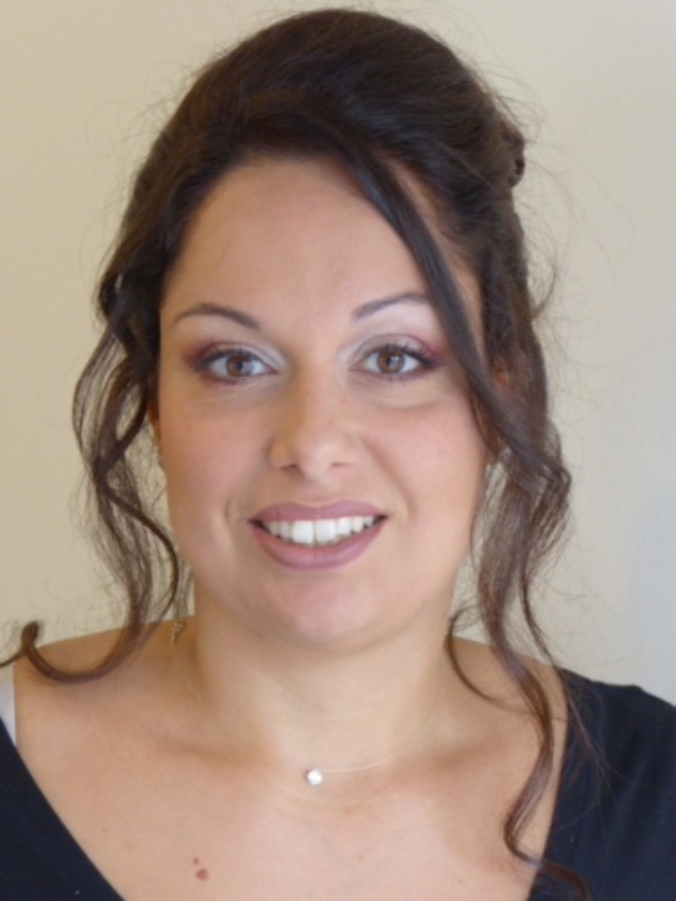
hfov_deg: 12.7
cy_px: 450
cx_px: 338
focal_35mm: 117
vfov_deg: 16.8
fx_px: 3046
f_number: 5.1
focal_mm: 19
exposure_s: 1/25
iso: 400
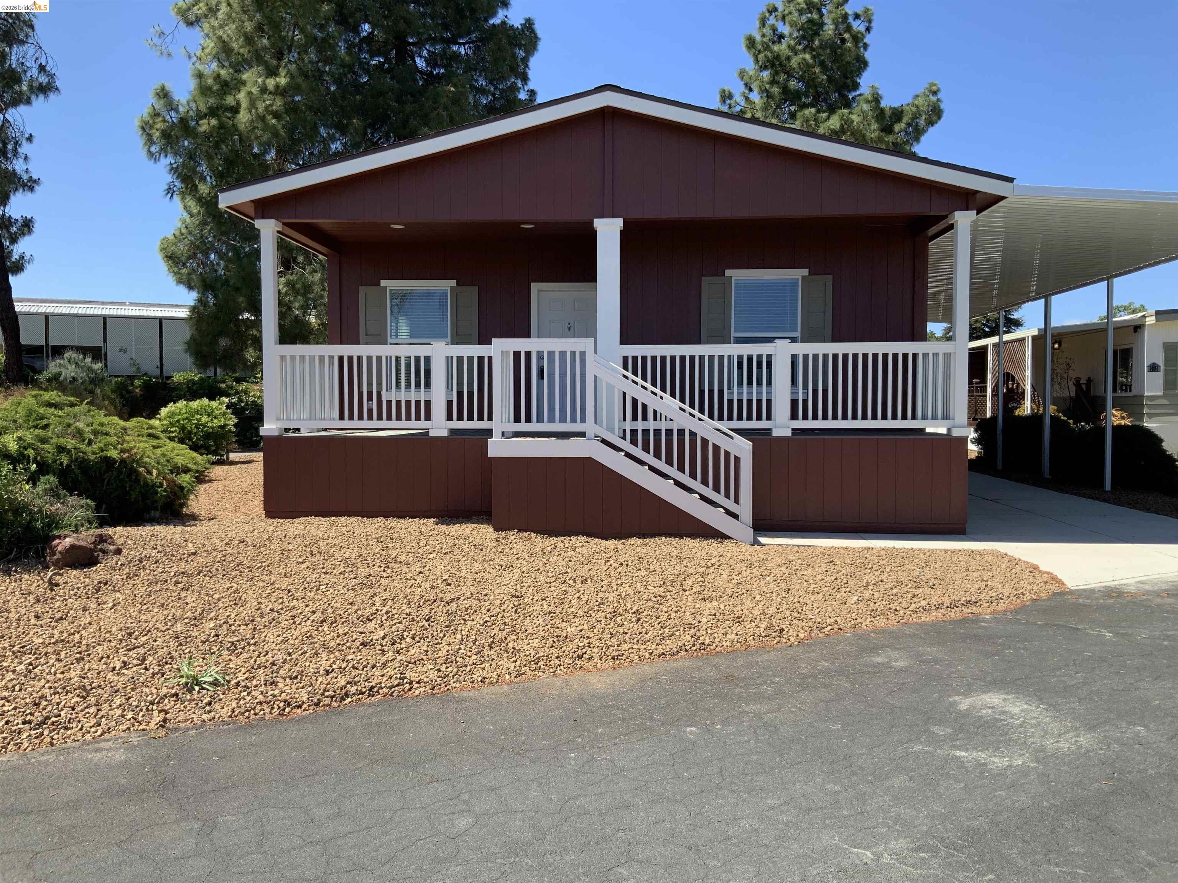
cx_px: 589
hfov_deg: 61.7
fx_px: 987
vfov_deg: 48.2
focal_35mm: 29
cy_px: 442
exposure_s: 1/1168
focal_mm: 3
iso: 16
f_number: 1.8
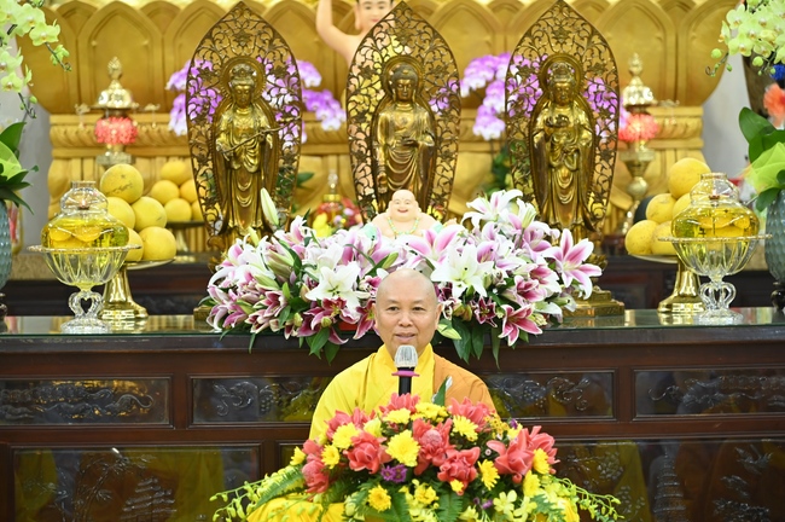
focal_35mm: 105
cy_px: 261
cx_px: 392
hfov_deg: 19.5
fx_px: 2287
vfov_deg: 13.0
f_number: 4
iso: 2000
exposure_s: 1/40
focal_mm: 105
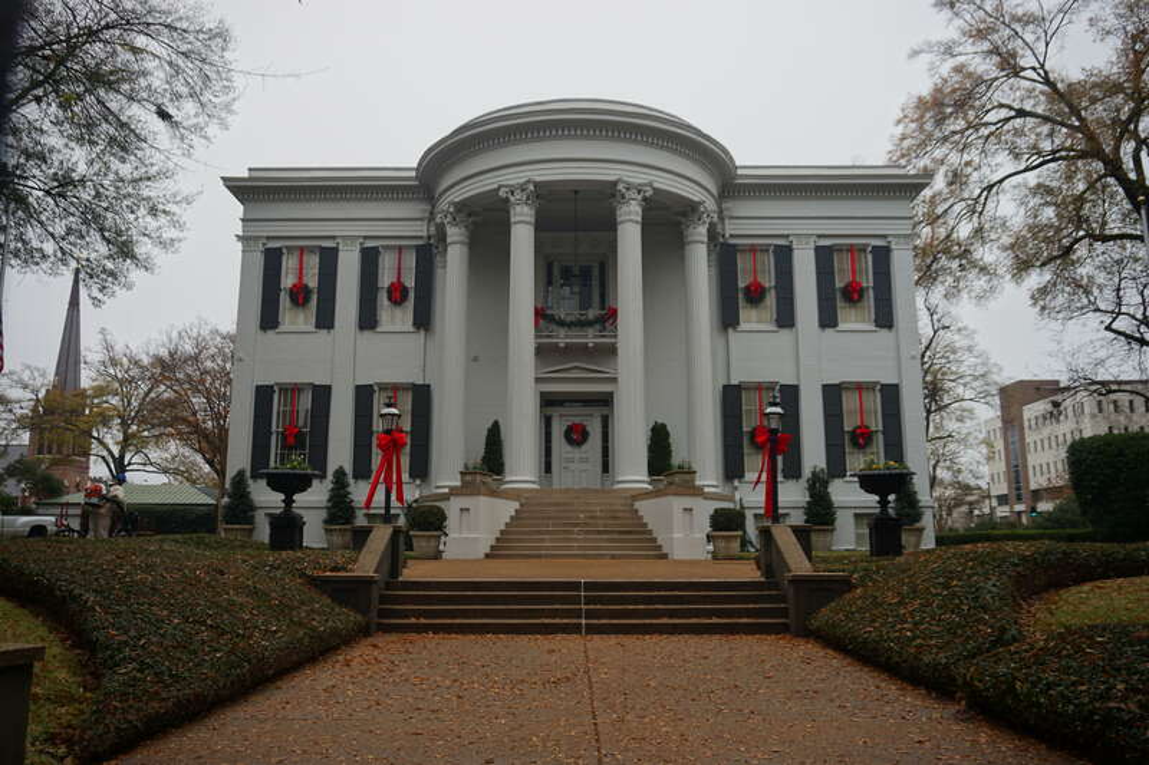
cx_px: 574
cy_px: 382
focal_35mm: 30
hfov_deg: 61.9
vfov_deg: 43.6
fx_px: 957
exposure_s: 1/60
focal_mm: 20
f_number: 4.5
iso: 100
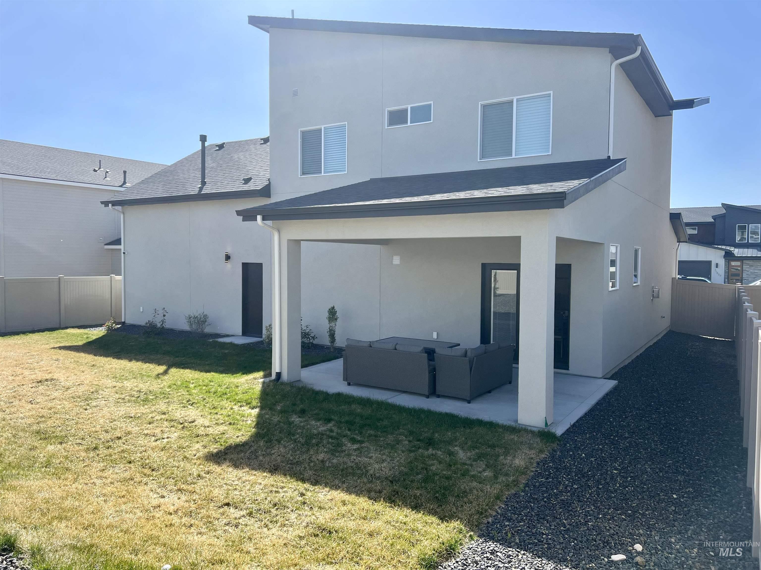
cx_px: 380
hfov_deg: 67.3
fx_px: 572
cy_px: 285
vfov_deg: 53.1
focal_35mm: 26
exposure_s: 1/2695
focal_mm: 5.7
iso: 50
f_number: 1.5
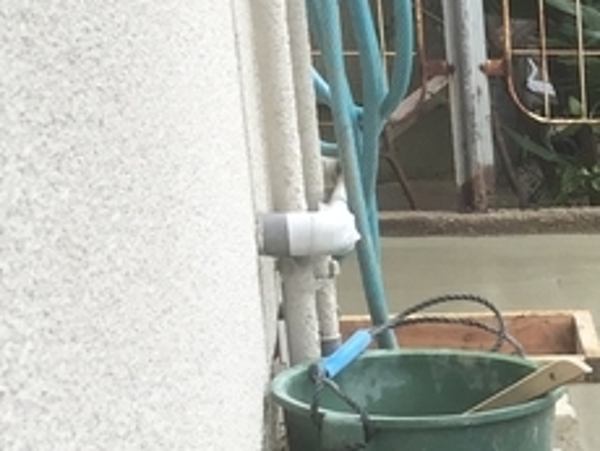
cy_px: 542
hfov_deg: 13.0
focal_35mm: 129
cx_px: 1255
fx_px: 2238
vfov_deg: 11.3
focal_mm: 4.15
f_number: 2.2
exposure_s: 1/60
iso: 32
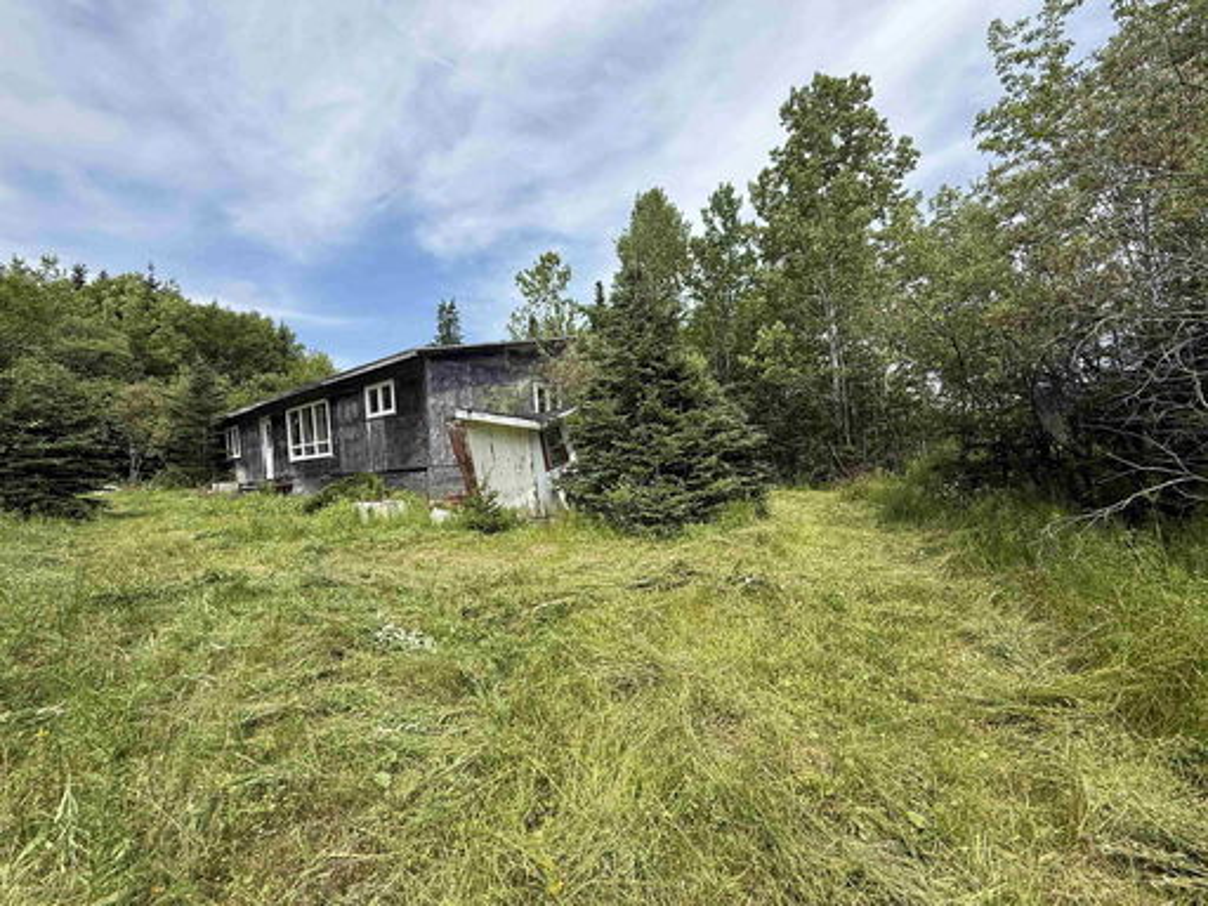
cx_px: 604
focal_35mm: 14
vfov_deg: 85.7
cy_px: 453
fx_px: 489
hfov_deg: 102.1
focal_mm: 2.22
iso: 50
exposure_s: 1/970
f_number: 2.2
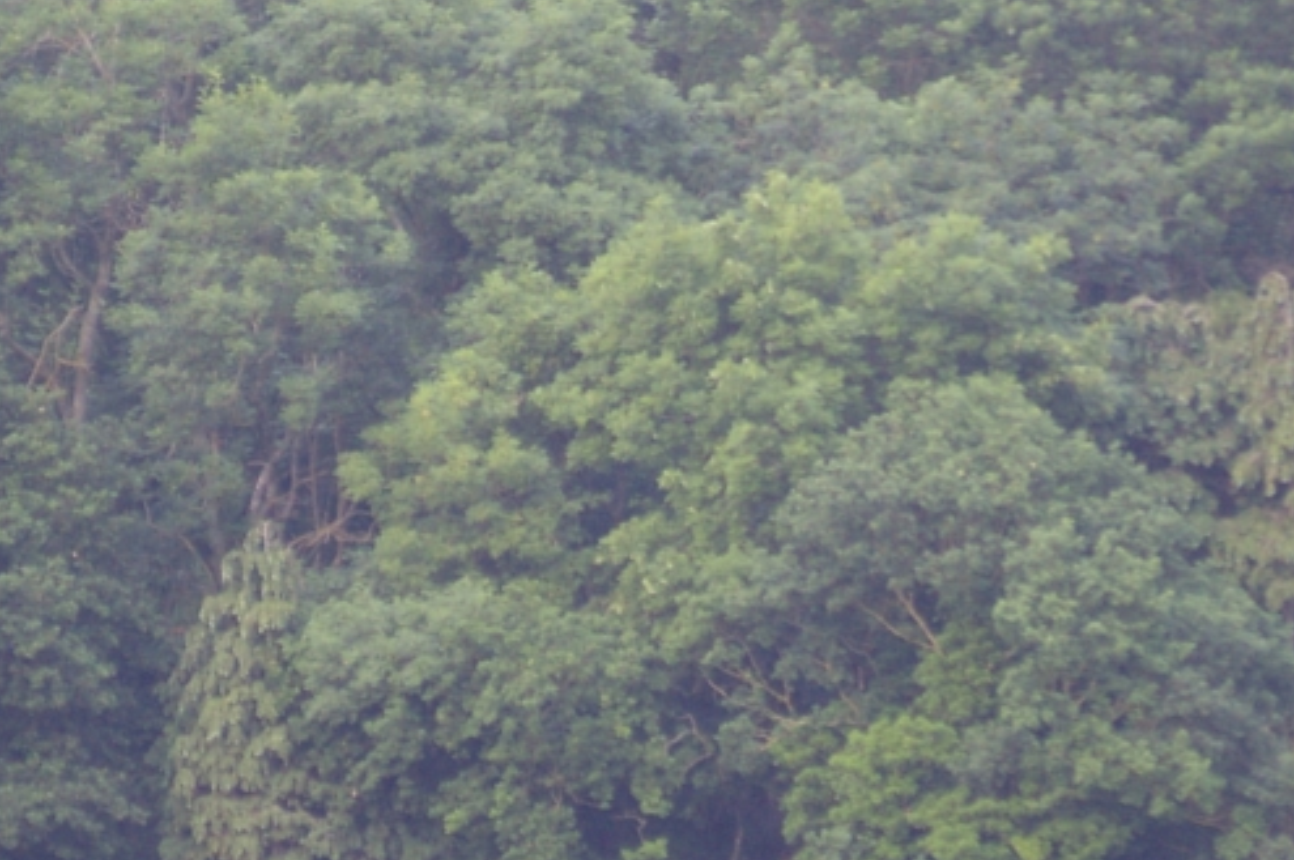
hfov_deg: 4.3
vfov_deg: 2.9
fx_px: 17058
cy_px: 686
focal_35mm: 475
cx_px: 750
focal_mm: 153
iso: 800
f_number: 4.5
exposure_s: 1/125
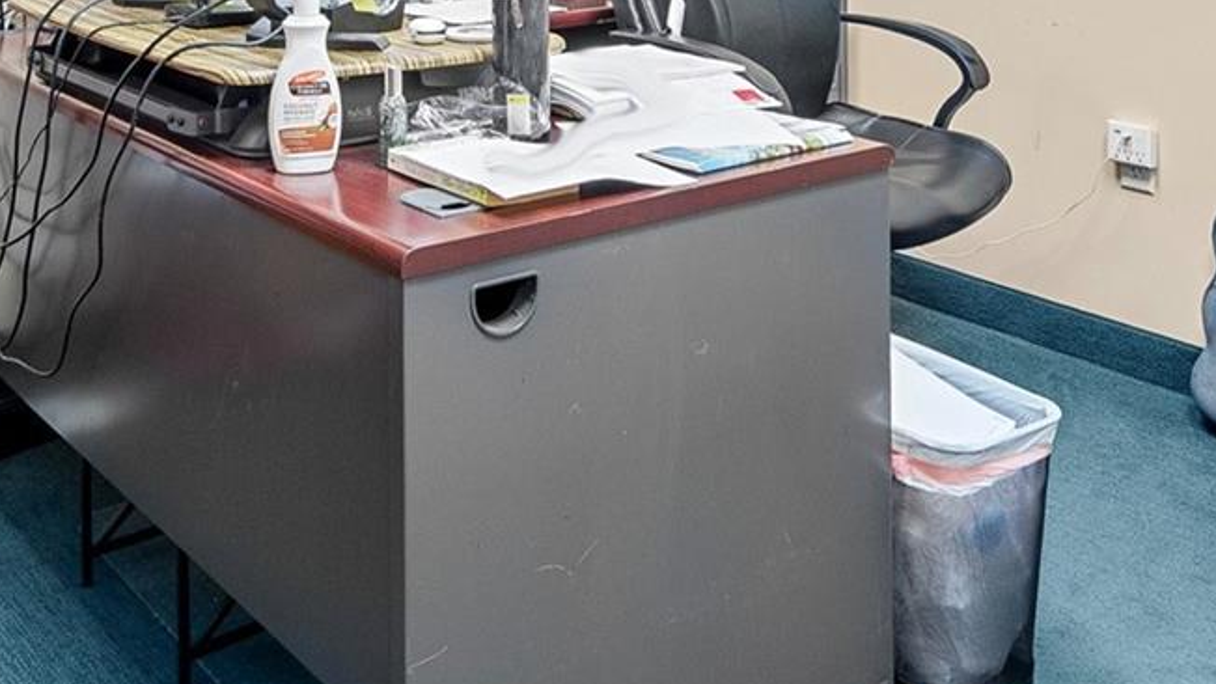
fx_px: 1483
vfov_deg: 22.3
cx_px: 448
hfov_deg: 44.2
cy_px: -285
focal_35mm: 46
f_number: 8
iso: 400
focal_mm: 14
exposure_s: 1/1.25
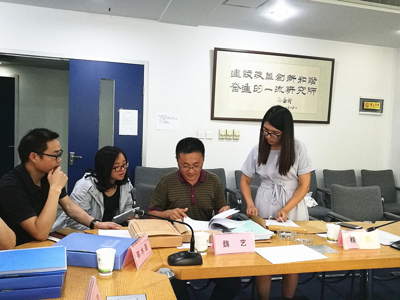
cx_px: 200
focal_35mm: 31
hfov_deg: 58.4
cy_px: 150
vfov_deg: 45.4
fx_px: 358
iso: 400
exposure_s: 1/24
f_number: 2.2
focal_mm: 4.5
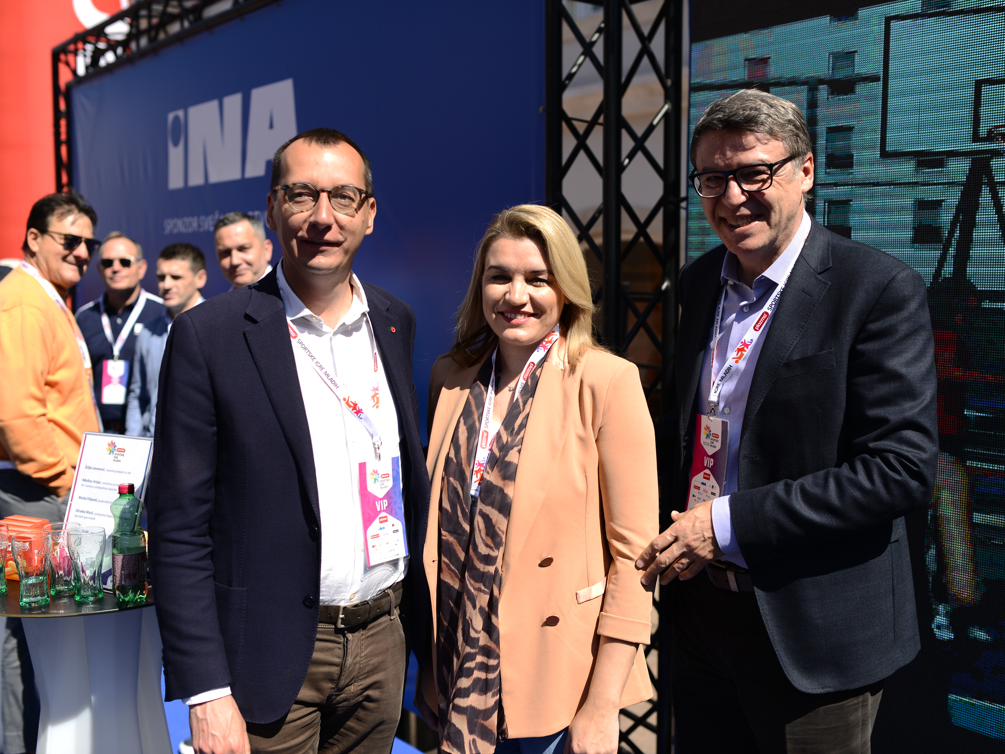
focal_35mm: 38
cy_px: 377
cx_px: 520
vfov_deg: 37.7
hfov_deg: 49.0
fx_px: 1103
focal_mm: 35
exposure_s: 1/1250
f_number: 2.5
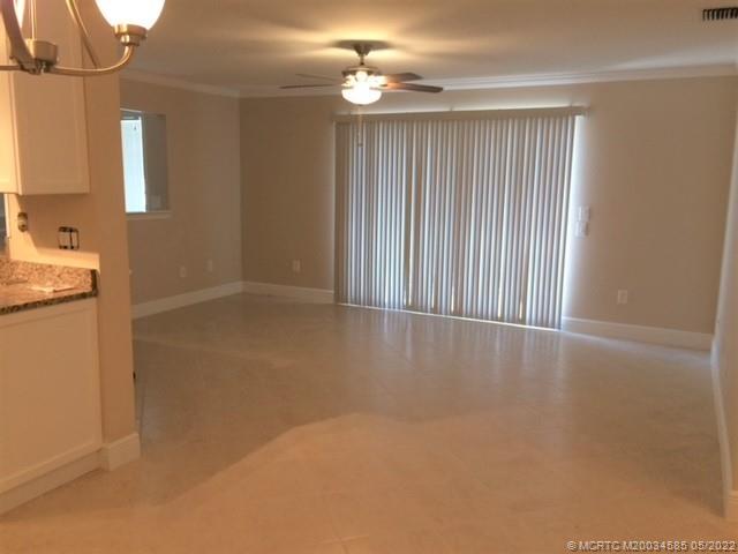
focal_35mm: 29
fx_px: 618
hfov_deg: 61.7
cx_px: 369
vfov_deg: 48.2
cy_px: 277
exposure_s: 1/30
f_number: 2.2
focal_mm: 4.15
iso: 64
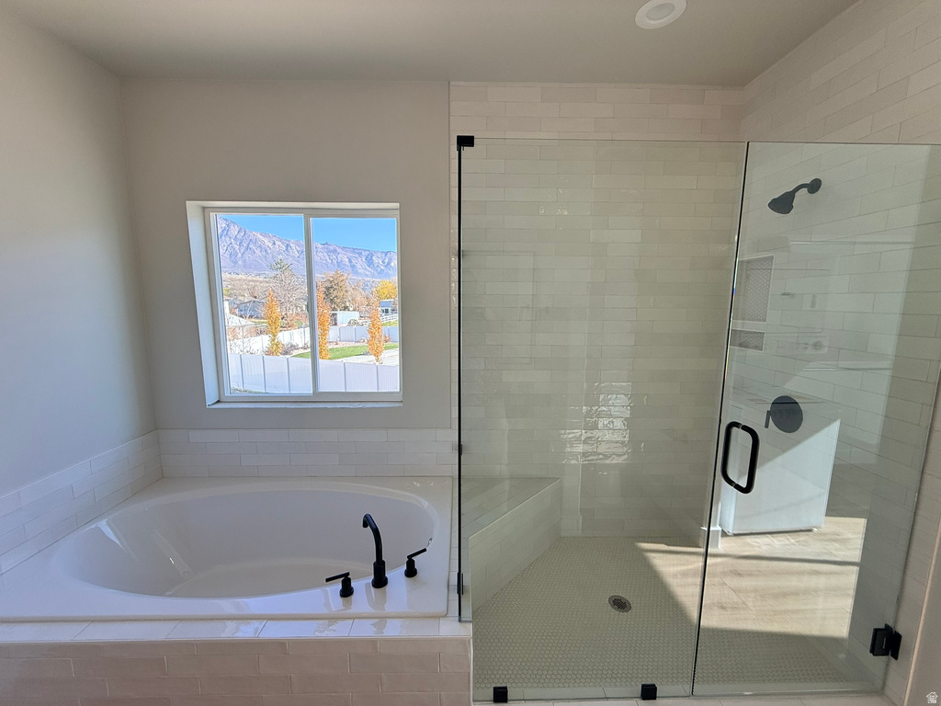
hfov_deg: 102.1
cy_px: 353
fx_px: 381
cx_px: 470
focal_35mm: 14
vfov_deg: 85.7
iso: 64
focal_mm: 2.22
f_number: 2.2
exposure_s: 1/368
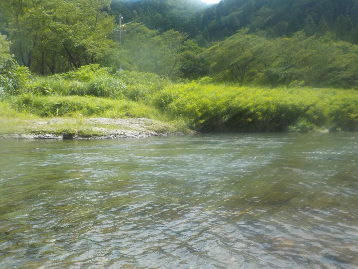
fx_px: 310
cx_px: 179
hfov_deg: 60.0
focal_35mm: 30
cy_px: 134
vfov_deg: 46.8
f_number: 3.3
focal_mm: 4.1
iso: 125
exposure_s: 1/640
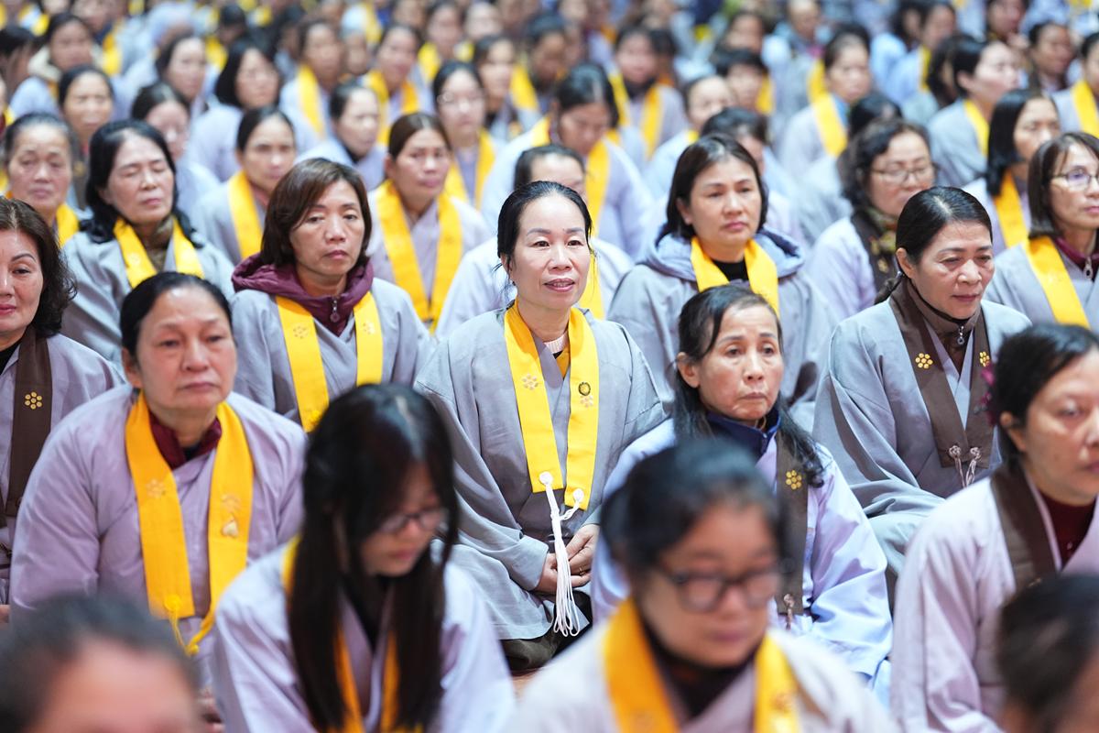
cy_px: 366
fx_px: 3938
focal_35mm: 129
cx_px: 550
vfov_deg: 10.6
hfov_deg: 15.9
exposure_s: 1/100
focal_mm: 129
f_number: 2.8
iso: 3200
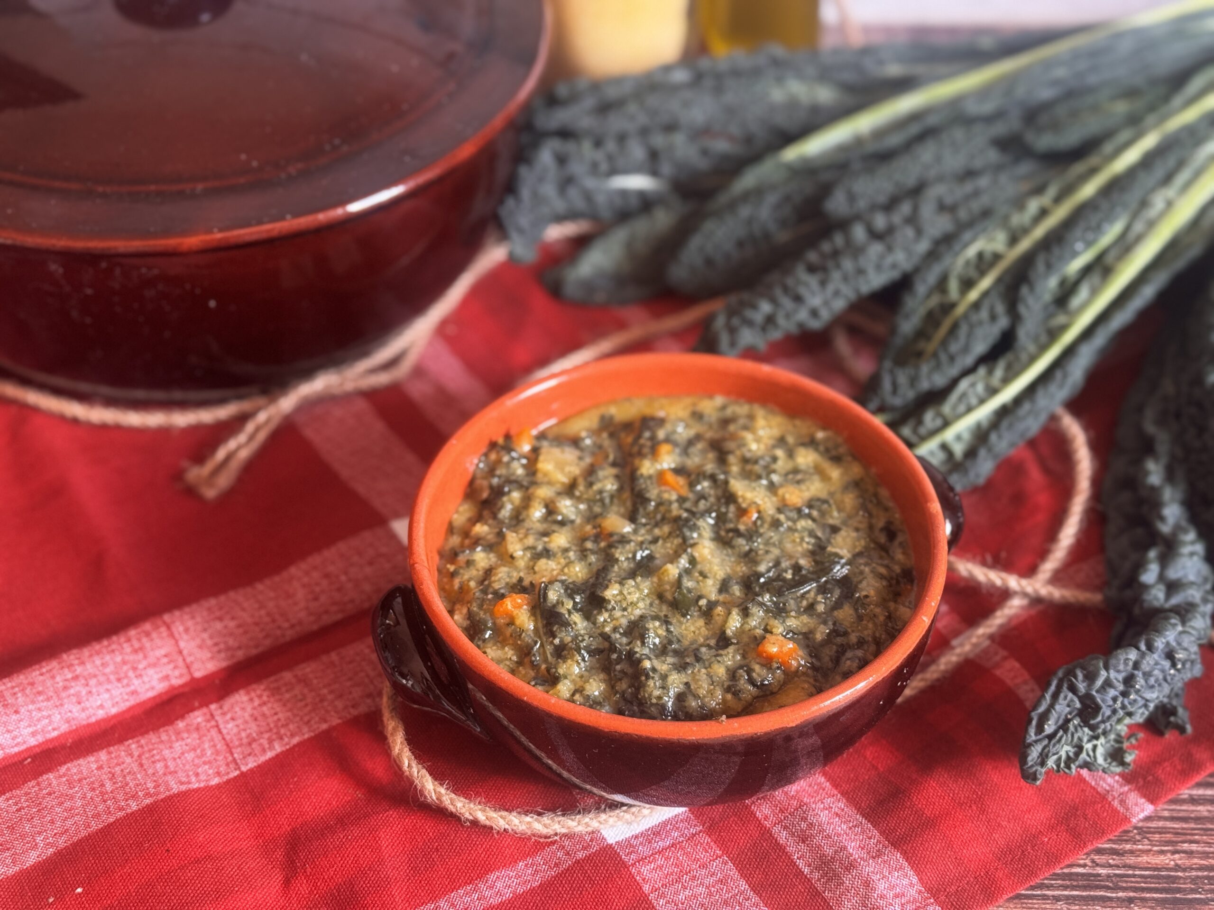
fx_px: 1683
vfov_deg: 30.3
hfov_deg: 39.7
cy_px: 455
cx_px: 607
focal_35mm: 48
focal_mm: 6.76
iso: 160
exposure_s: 1/60
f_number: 1.78
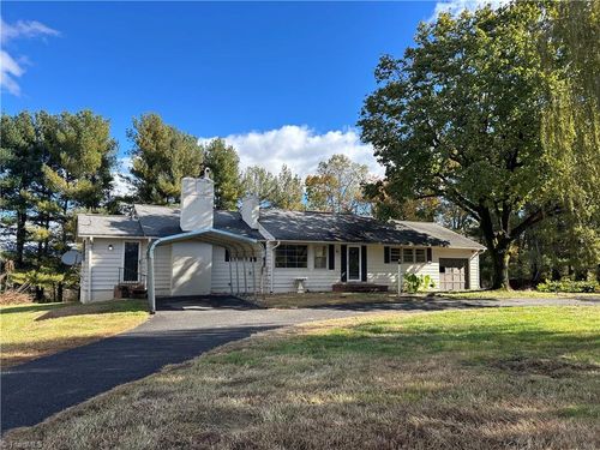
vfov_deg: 53.1
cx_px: 300
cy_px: 225
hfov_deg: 67.3
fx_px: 451
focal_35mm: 26
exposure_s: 1/1621
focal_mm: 5.7
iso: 50
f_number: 1.5
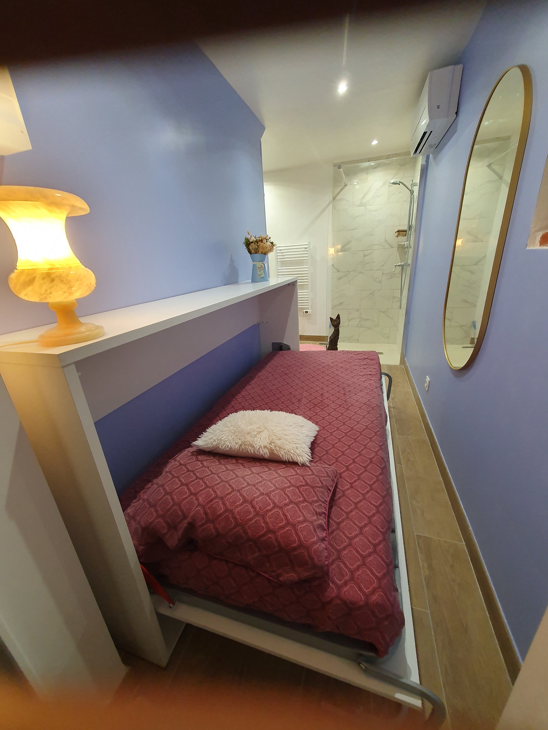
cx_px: 274
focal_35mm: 13
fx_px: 274
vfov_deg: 106.2
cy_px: 365
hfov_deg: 89.9
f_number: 2.2
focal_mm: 1.8
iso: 250
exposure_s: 1/50
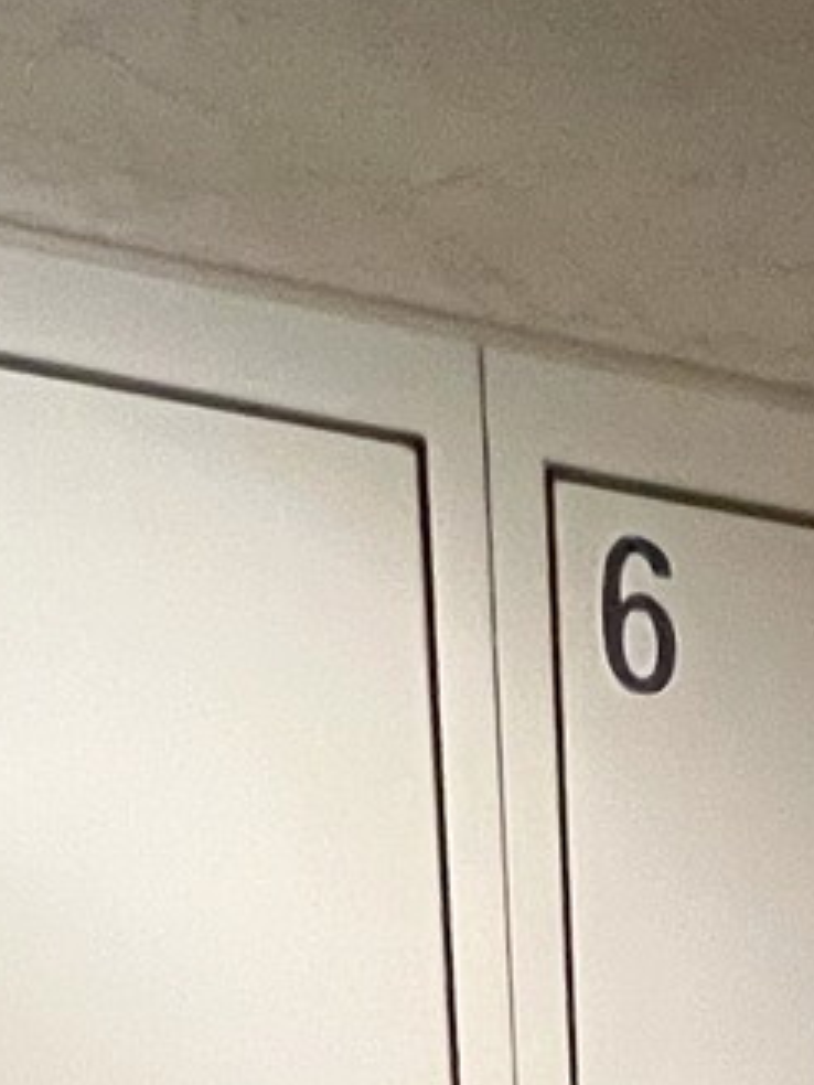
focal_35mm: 76
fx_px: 2383
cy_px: 2388
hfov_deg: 16.9
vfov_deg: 16.4
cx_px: 1330
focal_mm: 1.54
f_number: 2.4
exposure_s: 1/50
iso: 800
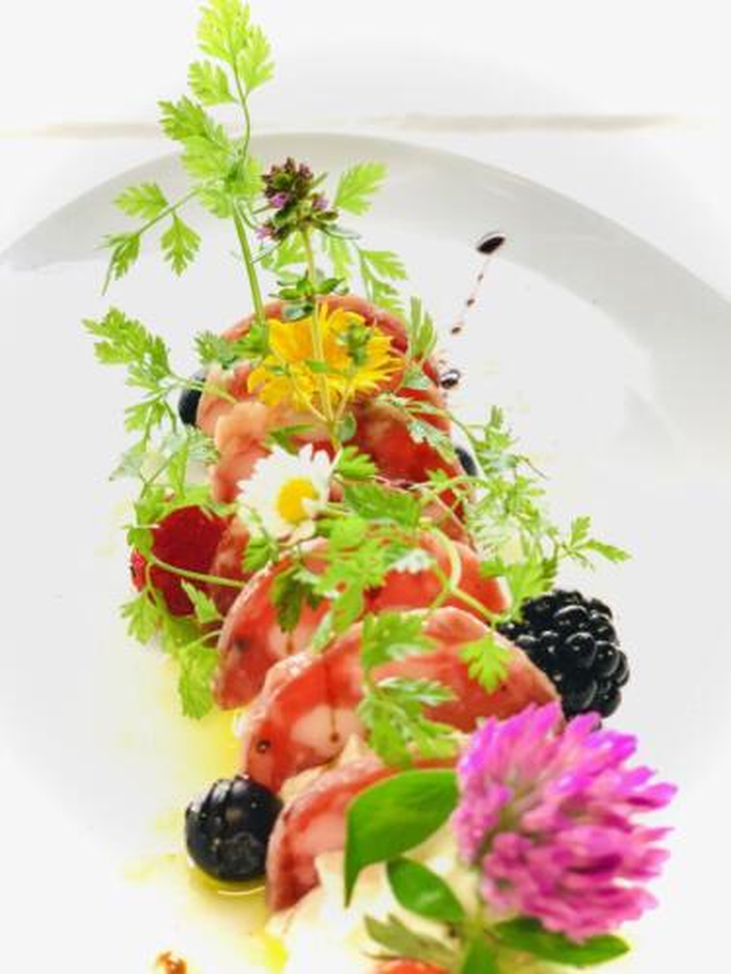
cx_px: 366
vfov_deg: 36.8
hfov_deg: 28.0
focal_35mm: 52
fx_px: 1464
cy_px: 487
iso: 50
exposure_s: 1/100
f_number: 2.4
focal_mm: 6
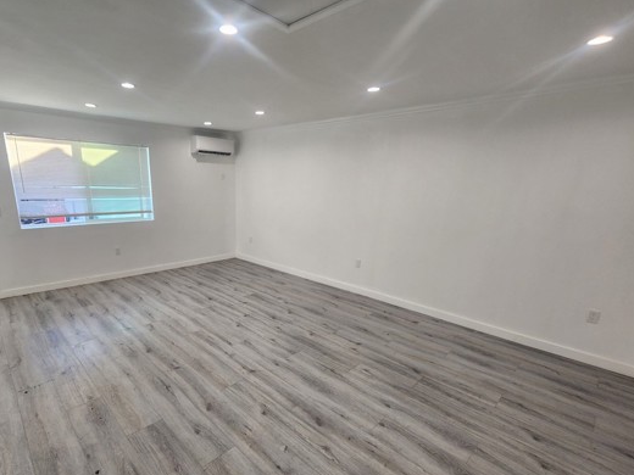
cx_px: 272
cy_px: 268
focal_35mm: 16
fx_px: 293
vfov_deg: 77.7
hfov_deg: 93.9
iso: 80
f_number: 2.2
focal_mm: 2.2
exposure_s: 1/60
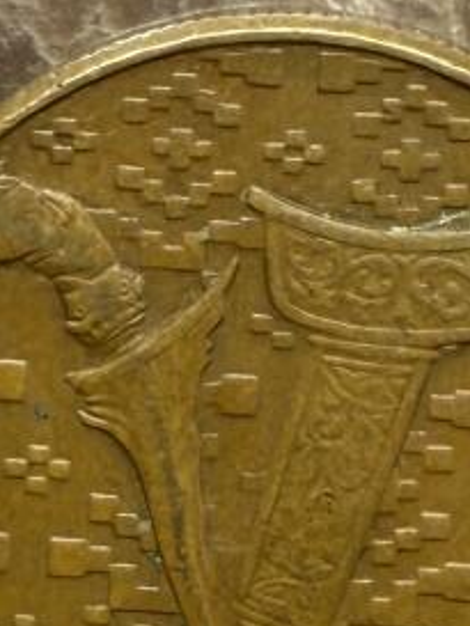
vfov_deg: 12.4
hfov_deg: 9.4
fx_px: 2858
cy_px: 0
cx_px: 445
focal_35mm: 158
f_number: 2.2
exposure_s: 1/192
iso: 40
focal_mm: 2.22
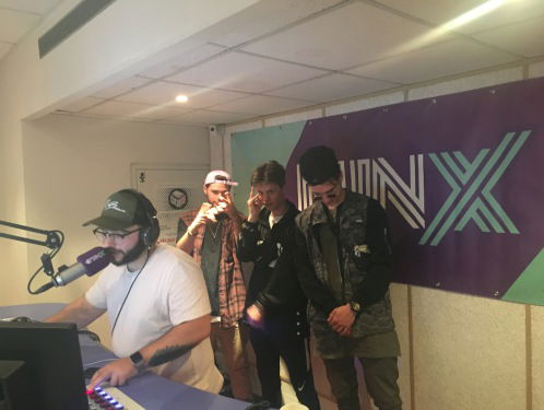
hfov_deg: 61.6
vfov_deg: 48.3
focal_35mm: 29
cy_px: 205
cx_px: 272
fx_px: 456
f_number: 2.2
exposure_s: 1/17
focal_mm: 4.15
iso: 500
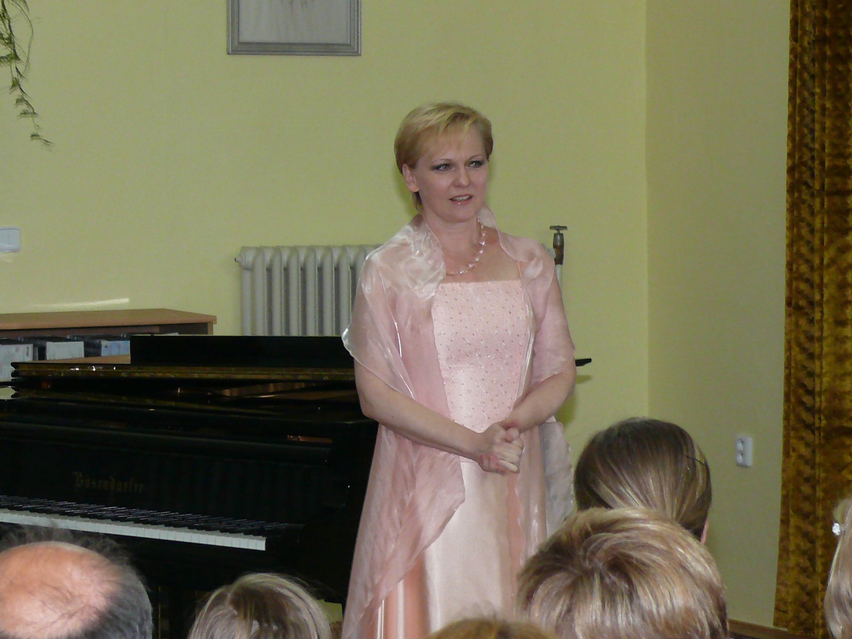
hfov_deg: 15.4
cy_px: 320
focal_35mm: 128
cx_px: 450
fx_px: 3150
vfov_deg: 11.6
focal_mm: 14.6
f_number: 3.2
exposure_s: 1/30
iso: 200
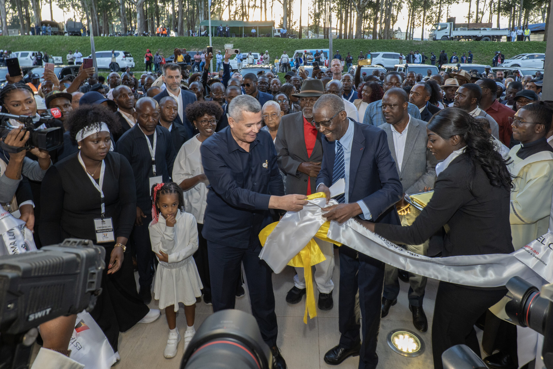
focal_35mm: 22
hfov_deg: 78.6
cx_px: 276
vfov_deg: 57.2
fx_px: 338
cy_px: 184
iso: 1600
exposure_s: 1/40
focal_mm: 21
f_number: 9
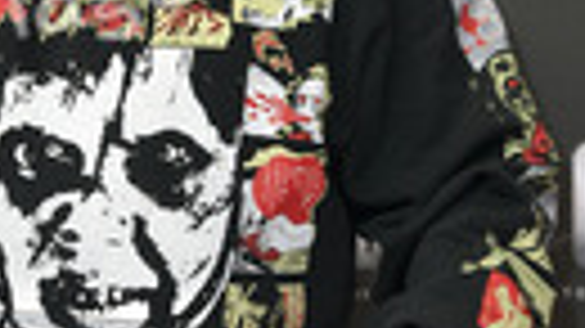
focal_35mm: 210
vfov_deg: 5.8
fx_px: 3256
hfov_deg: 10.2
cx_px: 90
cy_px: 207
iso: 1600
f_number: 5.6
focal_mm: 65
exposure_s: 1/250
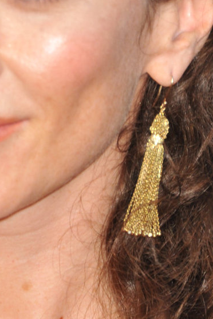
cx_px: -146
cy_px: 114
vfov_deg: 1.8
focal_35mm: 1120
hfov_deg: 1.2
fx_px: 9939
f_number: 6.3
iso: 1000
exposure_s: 1/500
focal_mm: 300
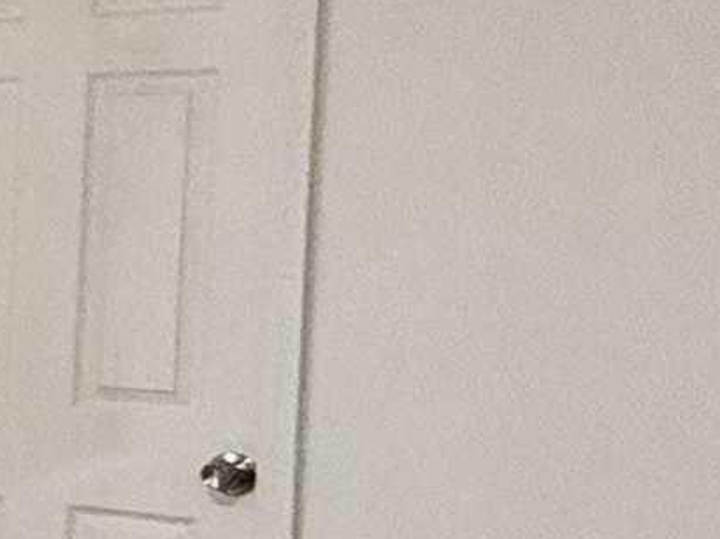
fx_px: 2183
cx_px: -1610
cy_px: 290
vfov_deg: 14.1
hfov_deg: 10.5
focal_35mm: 105
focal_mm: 2.22
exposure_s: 1/120
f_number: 2.2
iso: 125
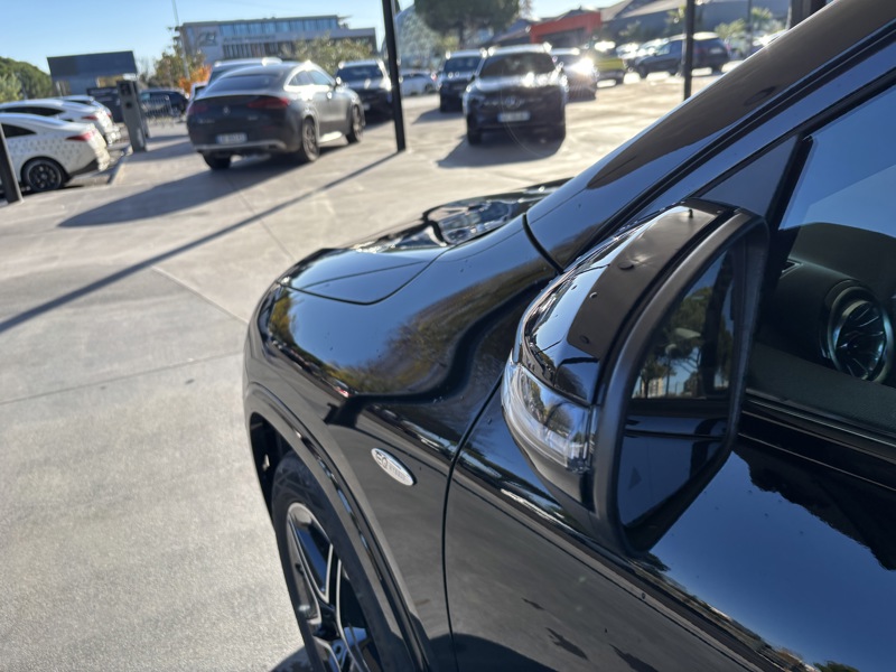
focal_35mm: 26
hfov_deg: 67.3
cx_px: 448
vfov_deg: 53.1
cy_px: 336
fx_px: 673
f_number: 1.6
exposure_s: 1/844
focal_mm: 5.96
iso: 50
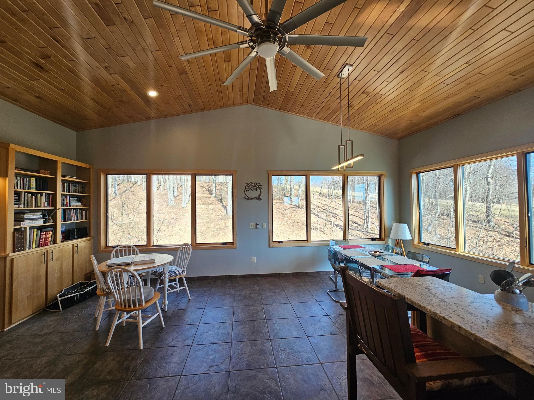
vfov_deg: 89.9
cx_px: 267
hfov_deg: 106.2
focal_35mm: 13
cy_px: 200
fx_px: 201
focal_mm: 2.2
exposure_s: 1/120
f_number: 2.2
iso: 64
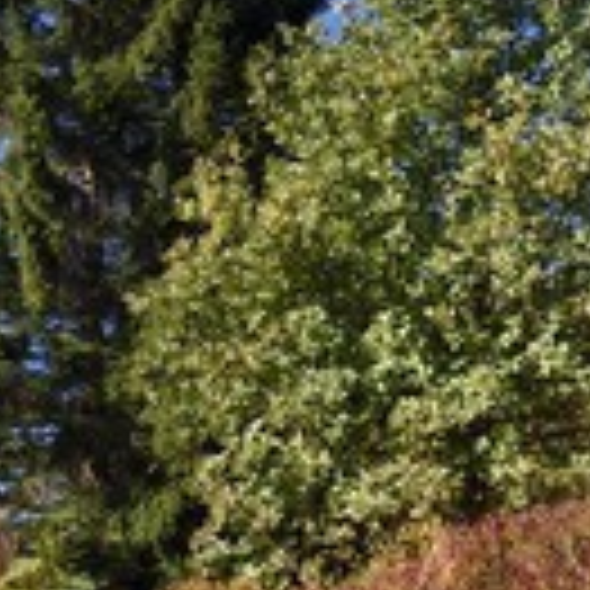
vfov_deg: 21.1
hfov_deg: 21.1
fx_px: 1581
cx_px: 320
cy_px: 378
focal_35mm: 82
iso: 200
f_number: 11
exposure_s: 1/200
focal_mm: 30
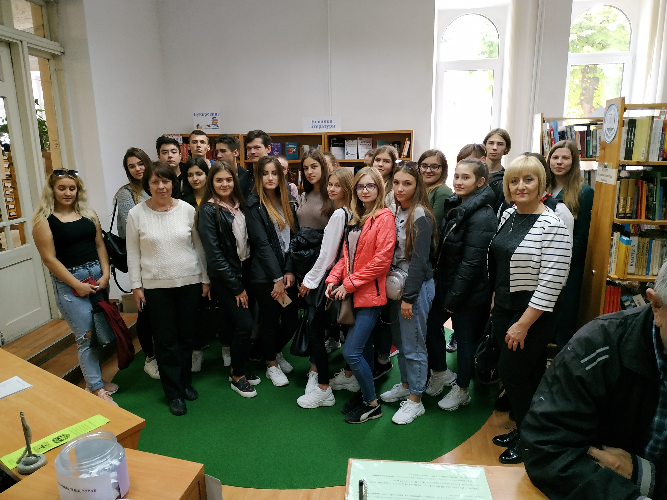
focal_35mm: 24
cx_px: 334
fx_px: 462
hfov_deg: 71.6
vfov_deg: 56.8
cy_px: 250
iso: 320
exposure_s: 1/25
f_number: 1.9
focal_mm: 3.94
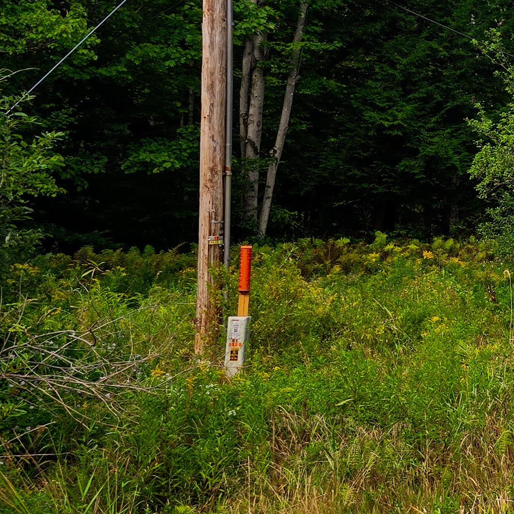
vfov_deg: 22.4
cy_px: 190
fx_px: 1294
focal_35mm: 77
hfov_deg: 17.6
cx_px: 954
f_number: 1.7
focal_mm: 6.3
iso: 12
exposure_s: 1/240
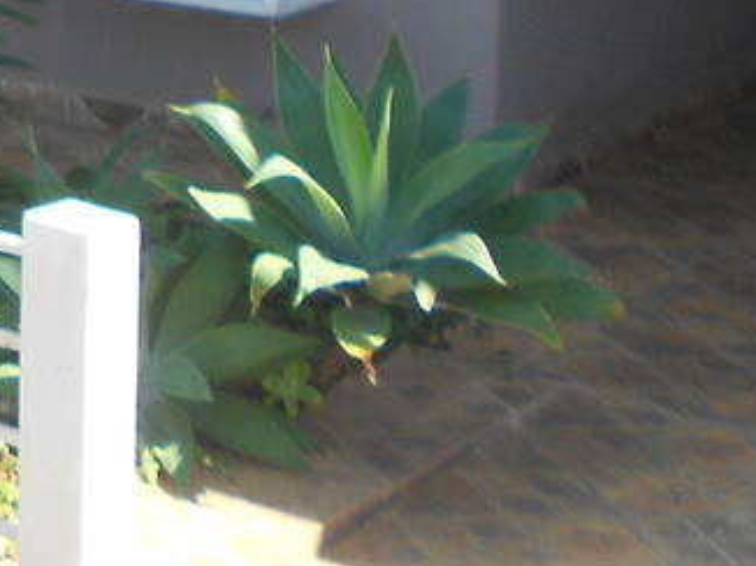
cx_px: -907
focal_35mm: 115
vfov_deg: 12.0
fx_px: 2510
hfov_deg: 13.7
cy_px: -385
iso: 80
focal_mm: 4.6
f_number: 3.2
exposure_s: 1/200
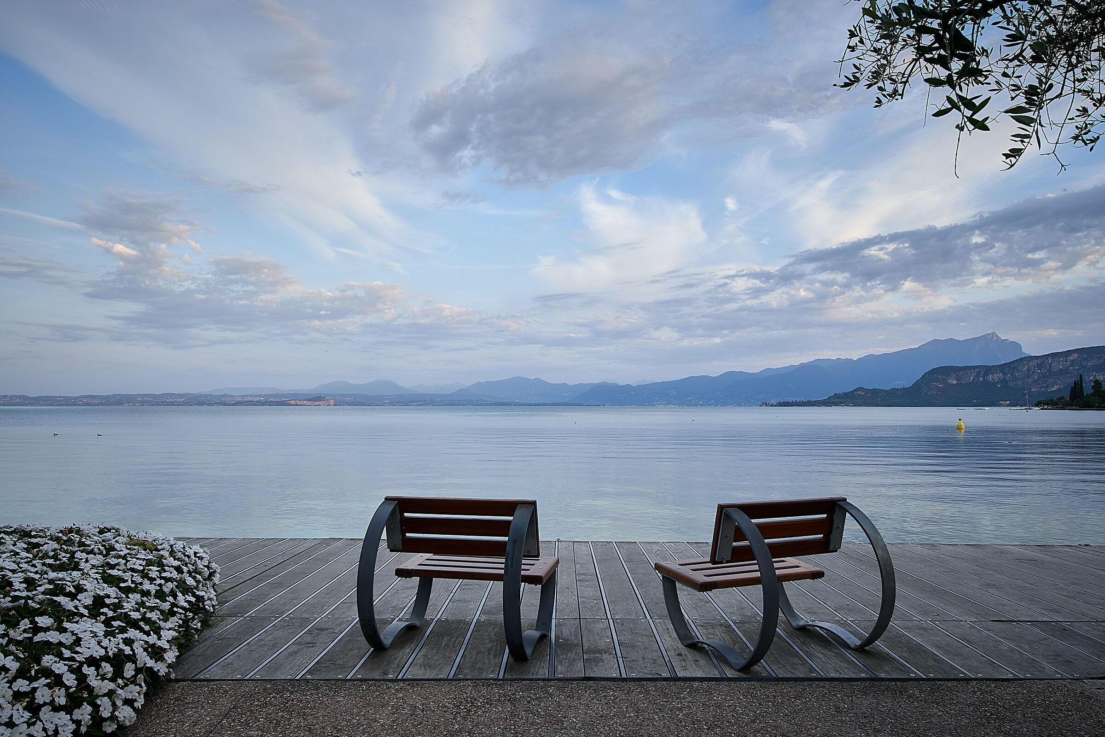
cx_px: 552
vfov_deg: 56.1
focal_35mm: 22
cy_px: 368
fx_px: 691
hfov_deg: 77.3
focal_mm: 15
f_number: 10
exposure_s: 1/20
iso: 100
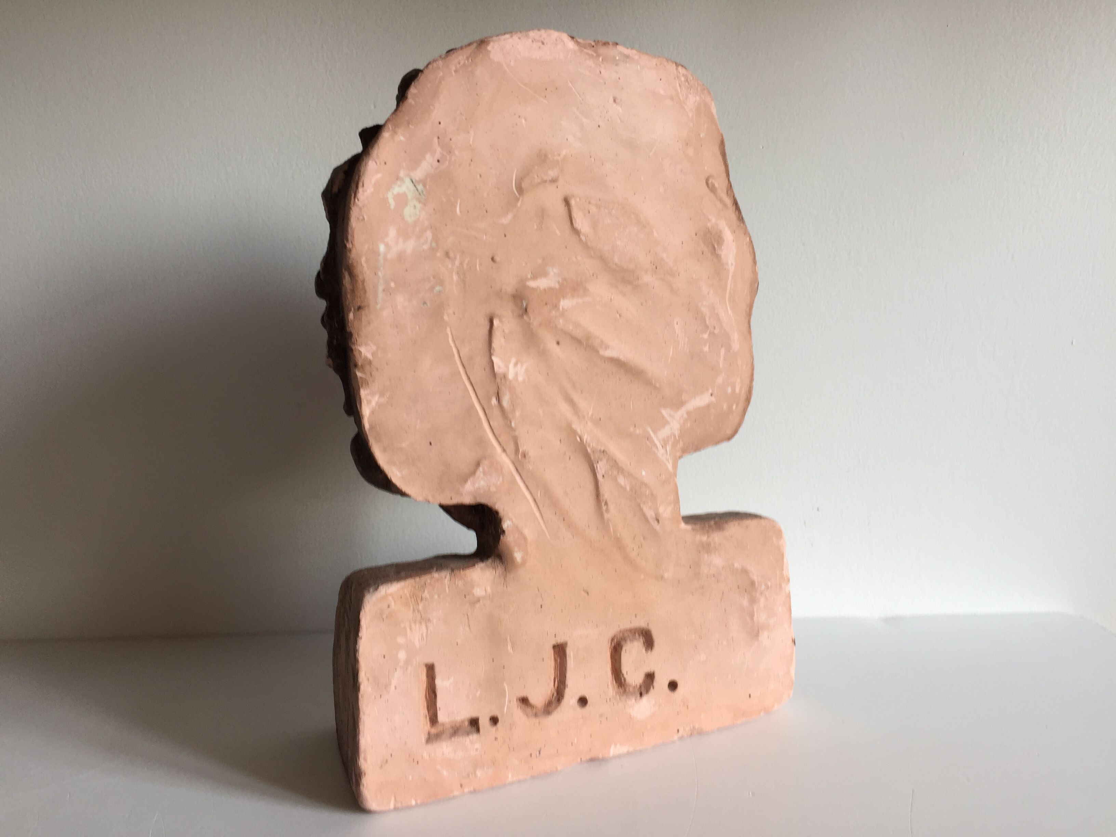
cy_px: 418
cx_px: 558
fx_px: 935
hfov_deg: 61.7
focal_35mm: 29
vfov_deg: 48.2
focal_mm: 4.15
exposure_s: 1/50
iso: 32
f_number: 2.2
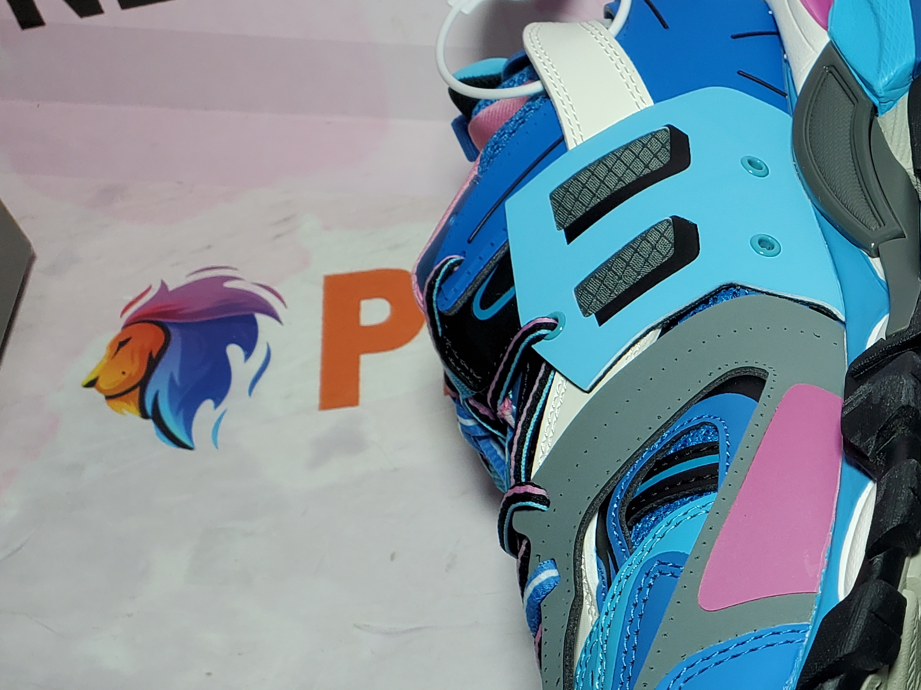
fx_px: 1649
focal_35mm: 62
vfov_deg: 23.3
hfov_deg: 28.5
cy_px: 539
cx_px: 1000
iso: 50
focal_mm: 4.3
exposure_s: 1/293
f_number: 2.4
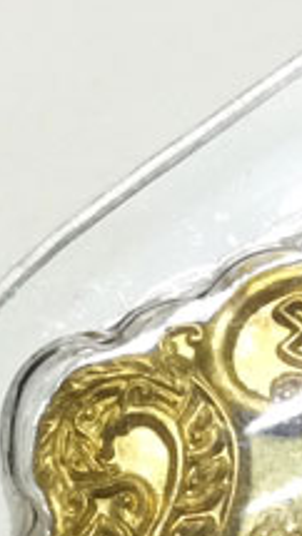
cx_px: 397
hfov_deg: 10.9
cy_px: 704
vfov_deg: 18.4
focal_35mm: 108
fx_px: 1537
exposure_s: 1/25
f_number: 2.4
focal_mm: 3.3
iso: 80
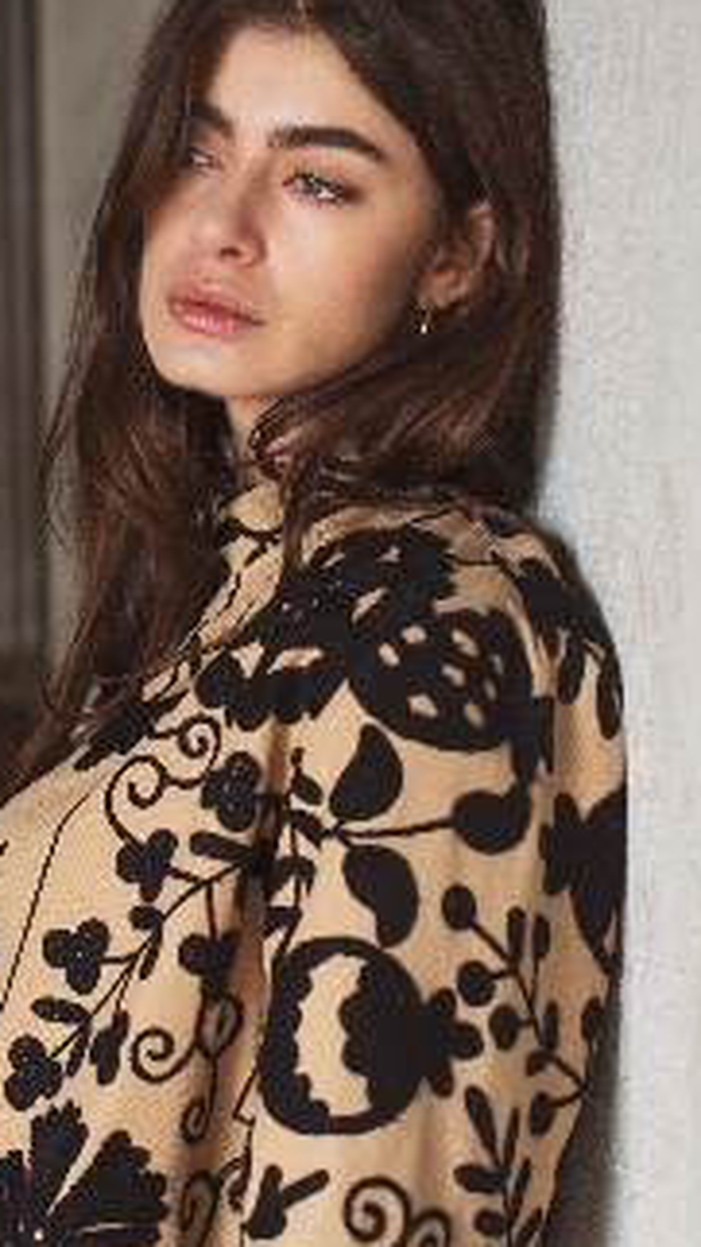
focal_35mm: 114
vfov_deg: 18.8
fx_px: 3769
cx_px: 10
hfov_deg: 10.5
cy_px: 635
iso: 320
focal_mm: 50
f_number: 2.5
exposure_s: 1/125
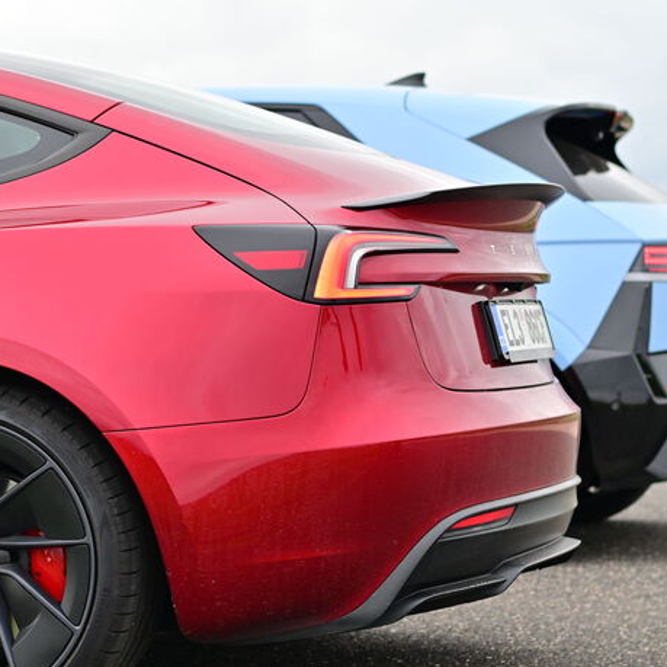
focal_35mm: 115
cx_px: 326
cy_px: 330
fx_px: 2507
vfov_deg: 15.2
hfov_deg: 15.2
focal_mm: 50
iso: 100
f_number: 2.5
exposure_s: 1/250
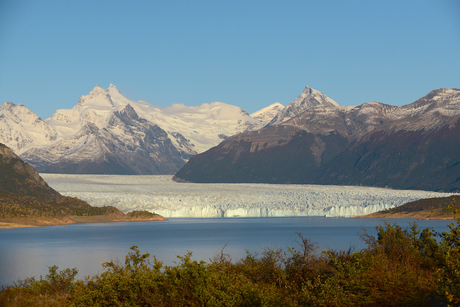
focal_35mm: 100
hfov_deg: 20.4
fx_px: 1278
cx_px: 230
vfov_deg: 13.7
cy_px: 154
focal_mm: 100
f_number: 7.1
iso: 800
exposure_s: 1/2000
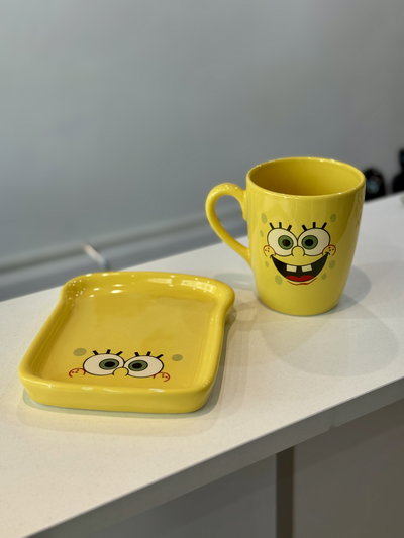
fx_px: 747
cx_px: 202
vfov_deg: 39.6
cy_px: 269
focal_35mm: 48
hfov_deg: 30.3
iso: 50
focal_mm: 6.76
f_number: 1.78
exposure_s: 1/121
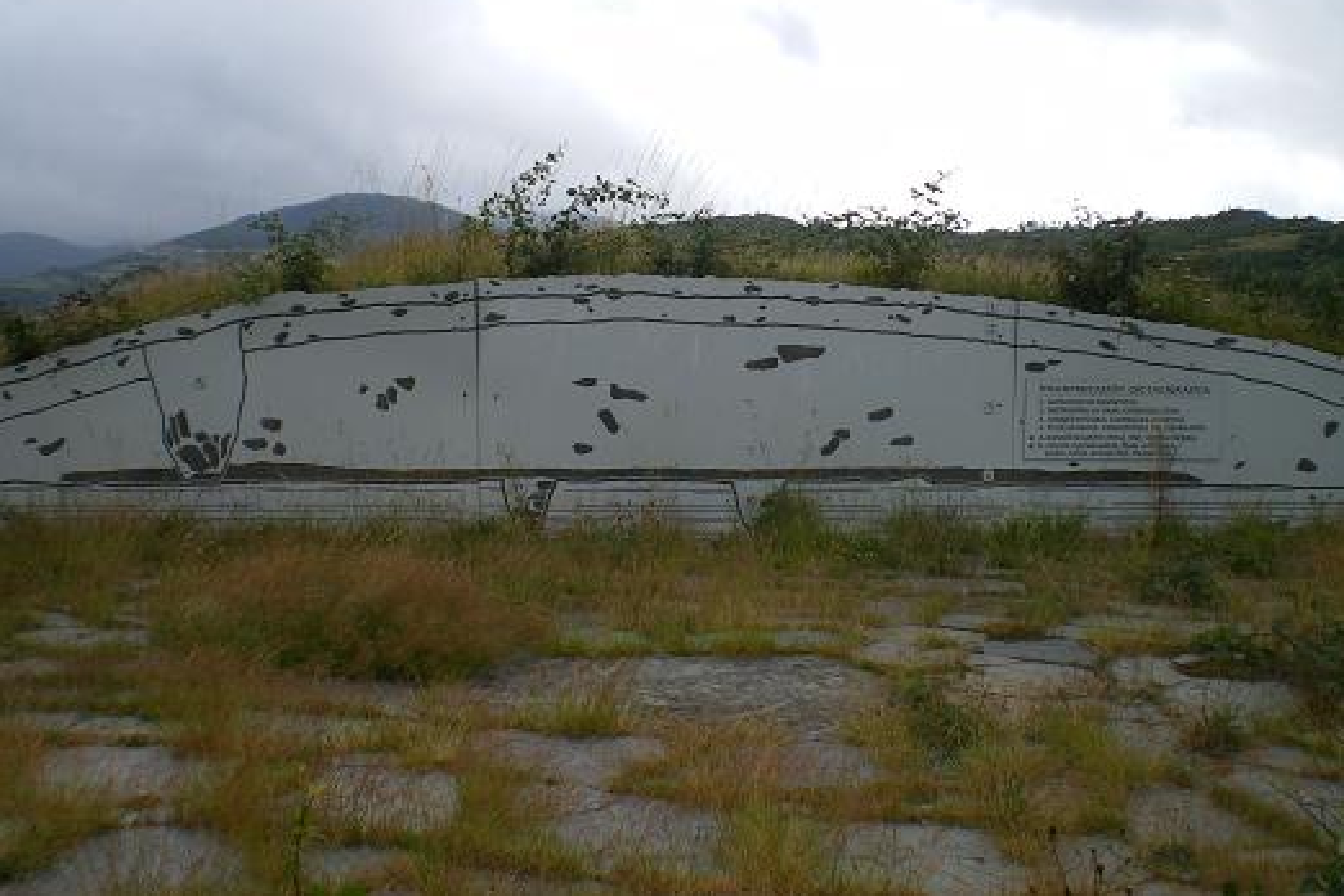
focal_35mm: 40
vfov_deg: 33.4
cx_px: 675
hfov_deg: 48.5
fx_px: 1493
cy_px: 474
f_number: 4.6
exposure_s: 1/320
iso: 64
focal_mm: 6.3
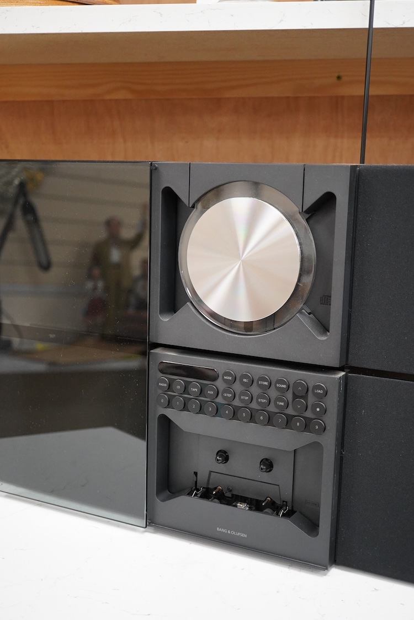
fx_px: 776
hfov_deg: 29.9
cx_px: 207
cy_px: 310
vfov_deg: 43.6
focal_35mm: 45
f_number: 5
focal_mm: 30
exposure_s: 1/200
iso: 3200
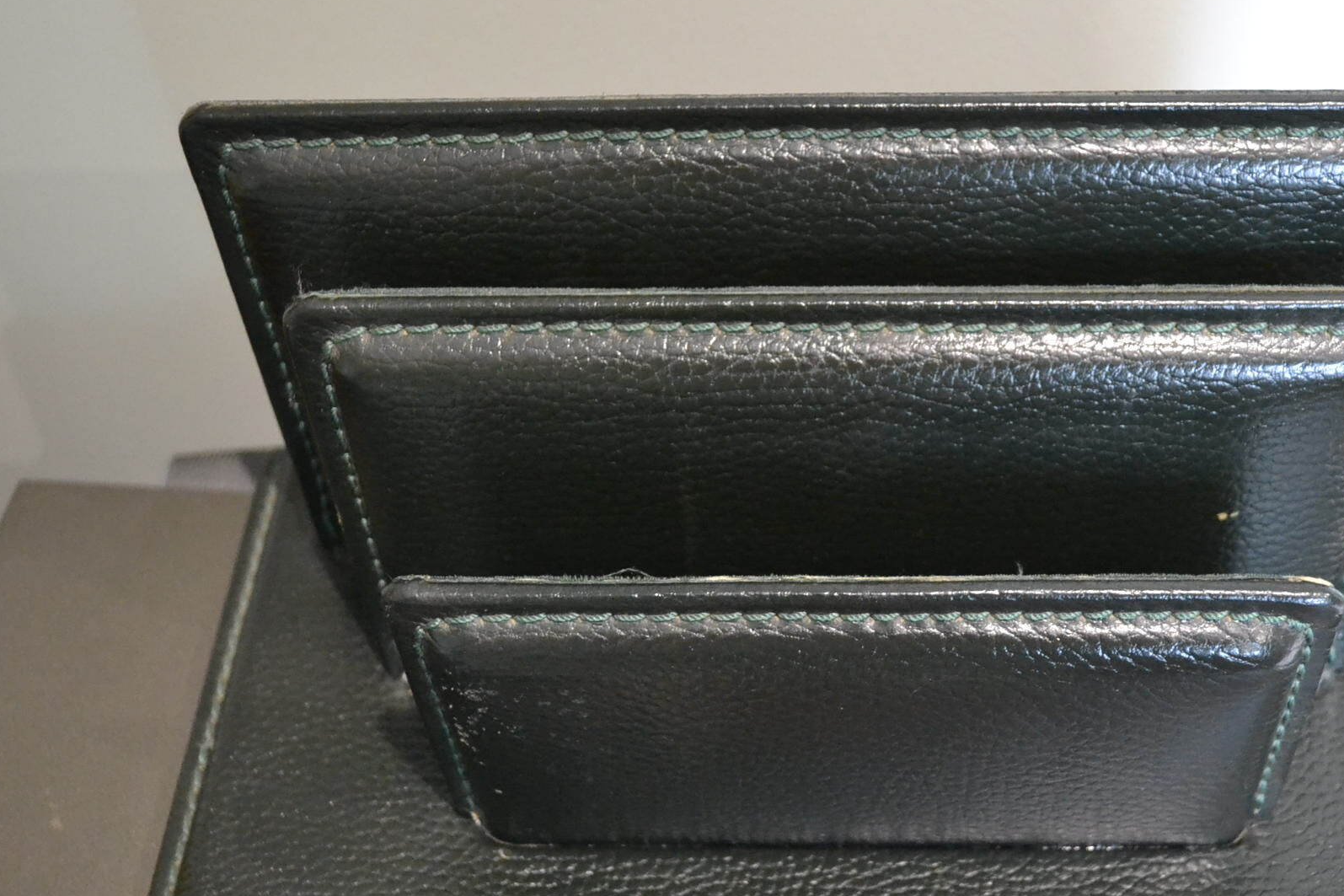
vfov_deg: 26.0
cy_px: 493
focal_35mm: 52
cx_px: 830
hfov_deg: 38.0
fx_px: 1941
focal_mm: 24
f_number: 4
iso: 3200
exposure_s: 1/50
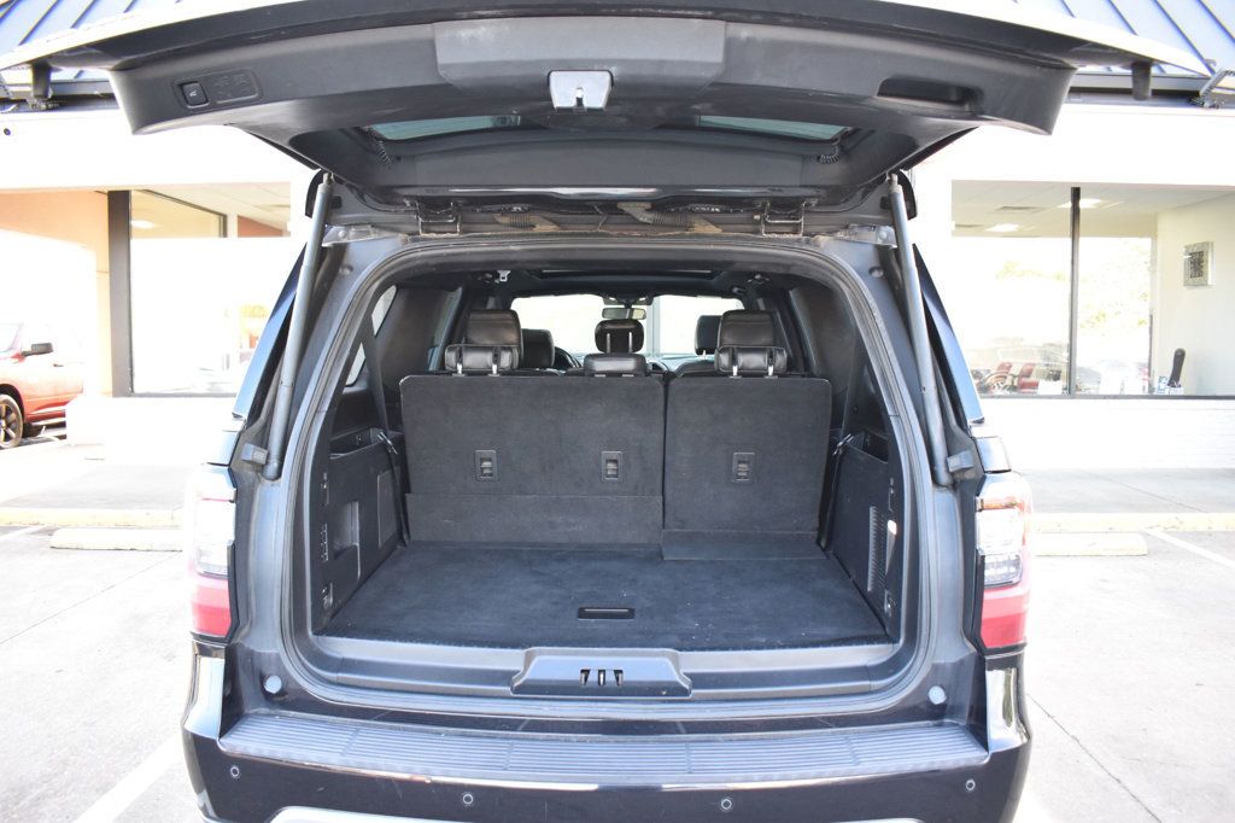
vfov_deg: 47.9
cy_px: 412
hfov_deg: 67.4
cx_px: 618
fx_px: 926
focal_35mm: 27
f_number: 4
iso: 1000
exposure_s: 1/125
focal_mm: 18
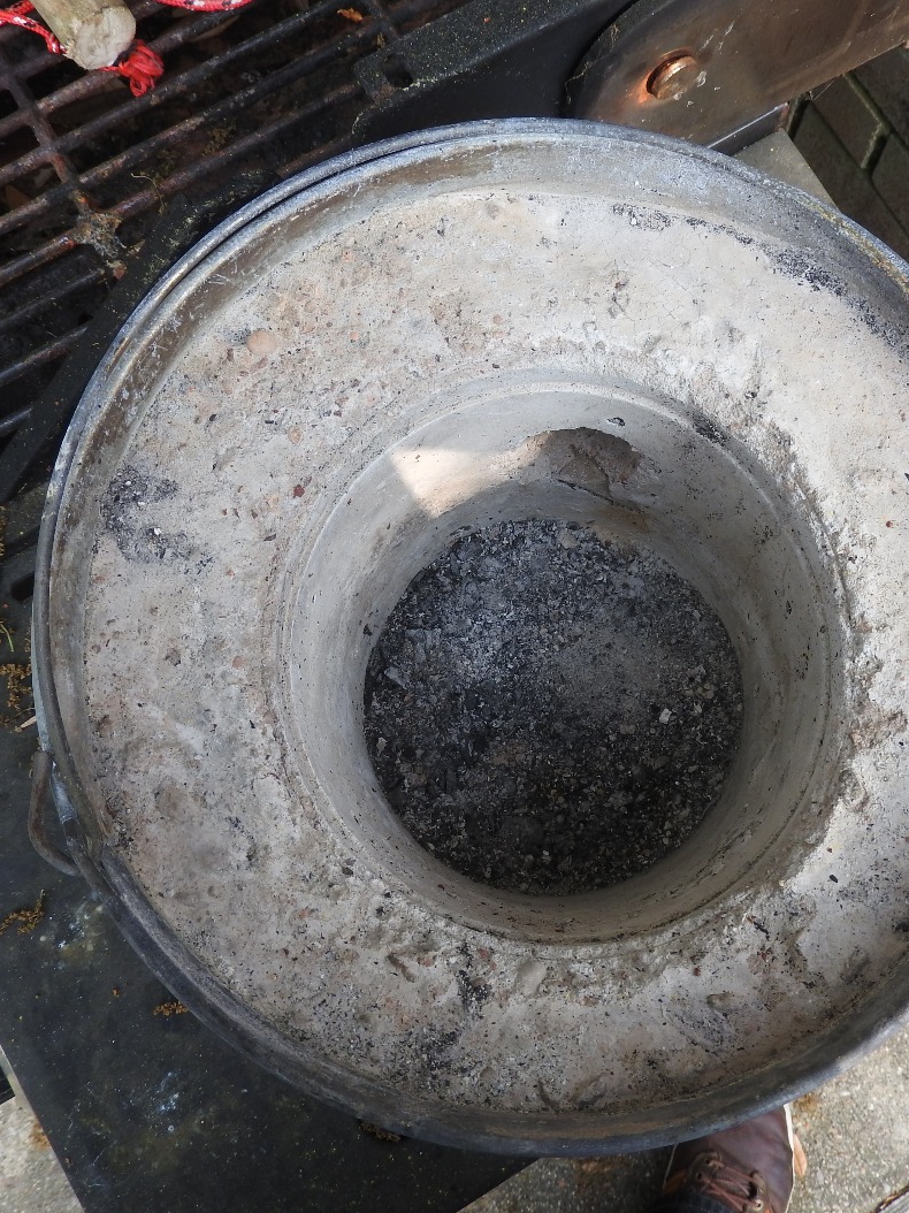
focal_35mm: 41
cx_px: 533
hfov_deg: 35.0
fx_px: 1436
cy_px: 603
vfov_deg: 45.8
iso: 100
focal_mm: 5.4
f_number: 3.5
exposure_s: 1/200
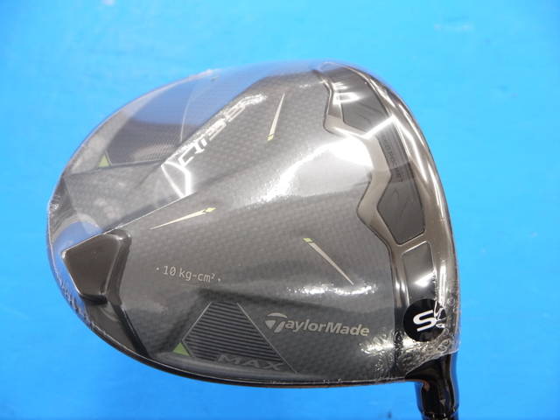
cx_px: 280
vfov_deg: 17.6
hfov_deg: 23.3
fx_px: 1359
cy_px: 210
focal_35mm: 84
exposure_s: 1/80
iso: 800
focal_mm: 42
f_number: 5.6
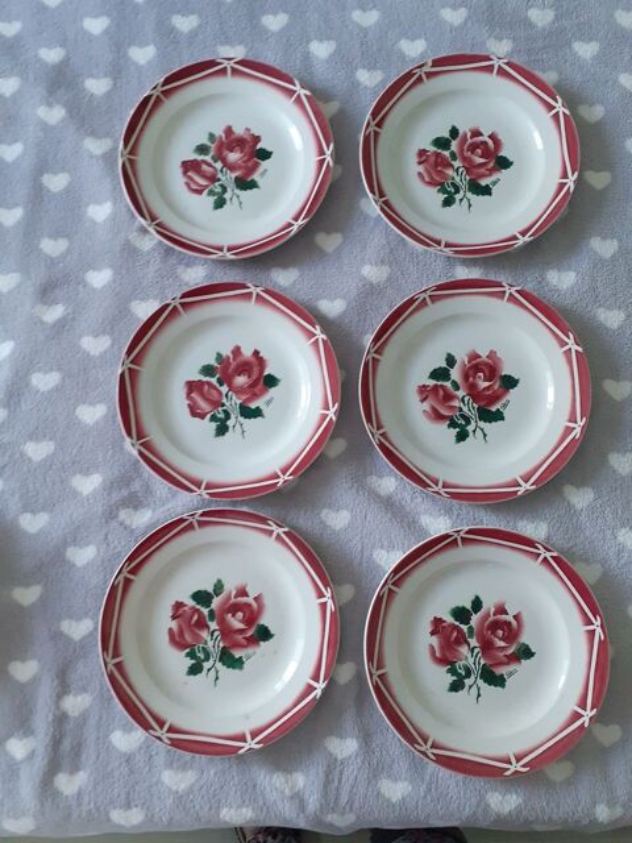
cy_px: 422
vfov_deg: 65.3
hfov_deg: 51.4
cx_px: 316
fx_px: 657
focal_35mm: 27
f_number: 1.9
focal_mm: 3.6
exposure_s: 1/50
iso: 200
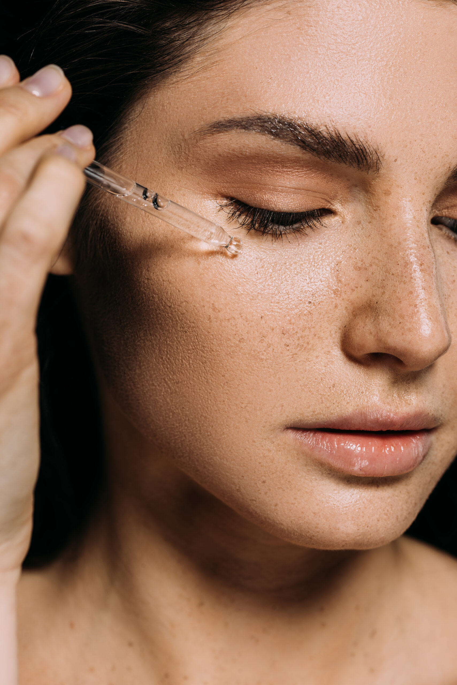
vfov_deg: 19.4
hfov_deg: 13.1
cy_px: 342
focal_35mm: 105
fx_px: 1997
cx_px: 228
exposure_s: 1/160
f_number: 8
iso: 100
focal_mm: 105
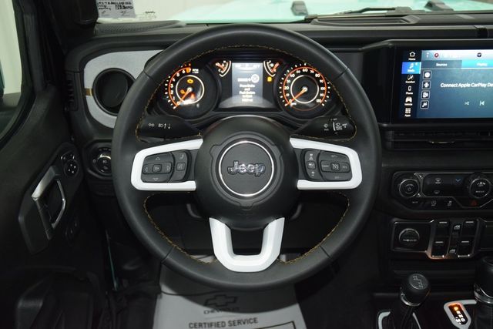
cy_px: 164
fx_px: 514
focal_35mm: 38
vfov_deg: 35.5
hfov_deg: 51.3
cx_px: 246
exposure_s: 1/50
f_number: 3.8
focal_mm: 25
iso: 1400
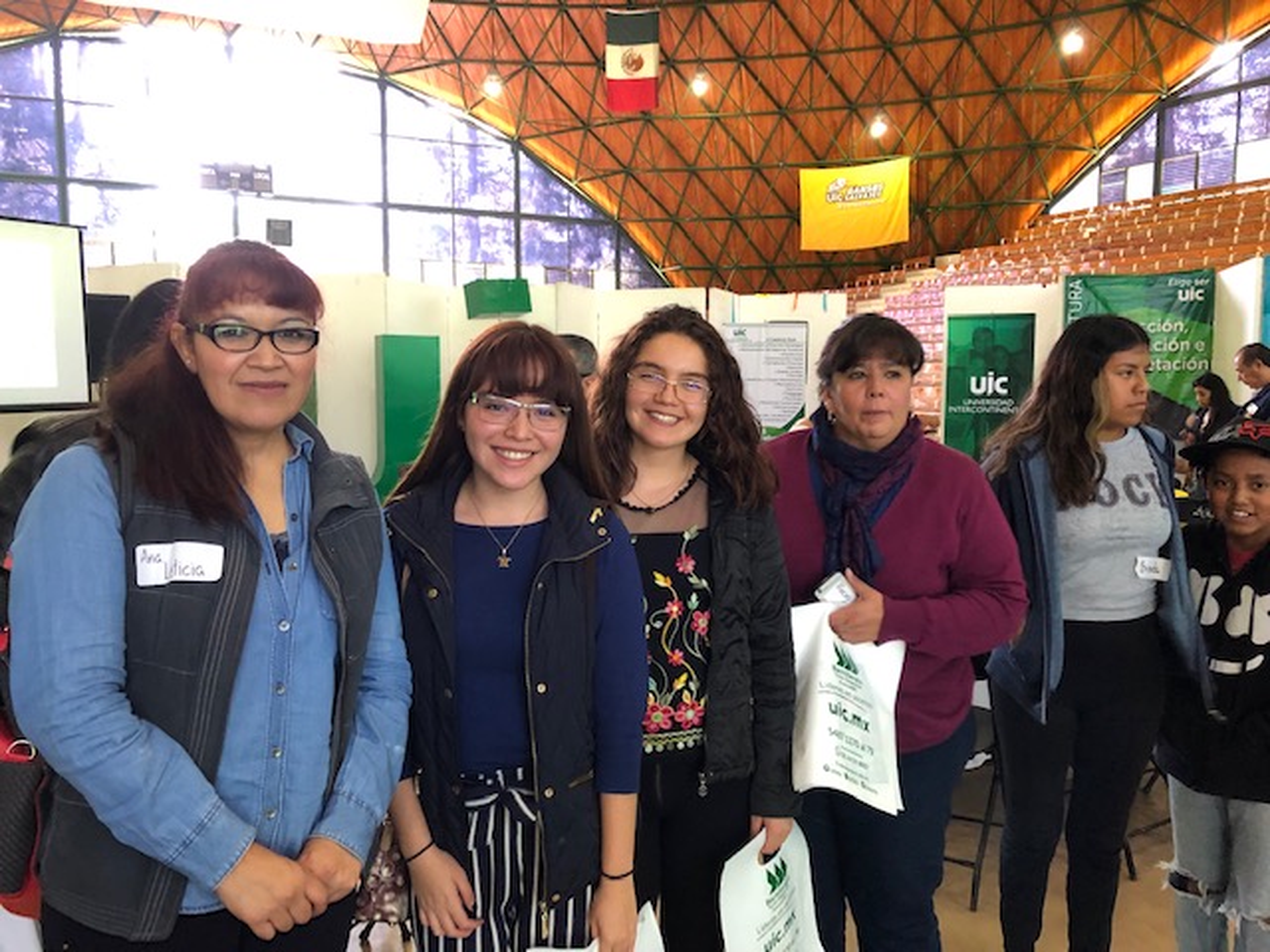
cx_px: 635
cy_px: 476
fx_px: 1027
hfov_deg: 63.4
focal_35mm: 28
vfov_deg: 49.7
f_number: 1.8
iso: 100
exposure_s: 1/12
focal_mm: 3.99
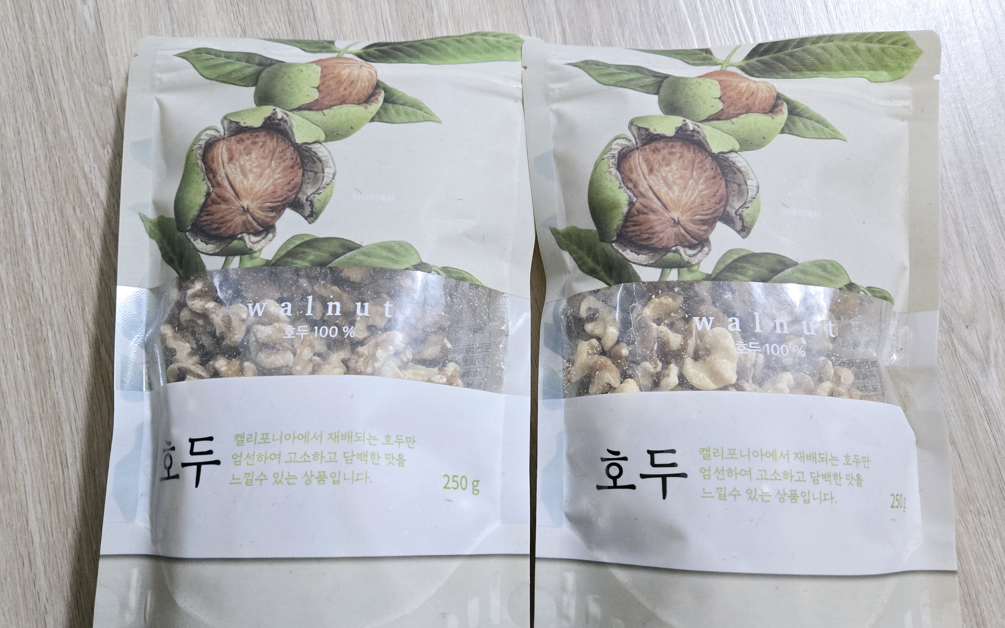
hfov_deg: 72.5
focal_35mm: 25
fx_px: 685
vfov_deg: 49.2
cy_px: 344
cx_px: 503
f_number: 1.8
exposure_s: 1/120
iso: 1000
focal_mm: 5.4
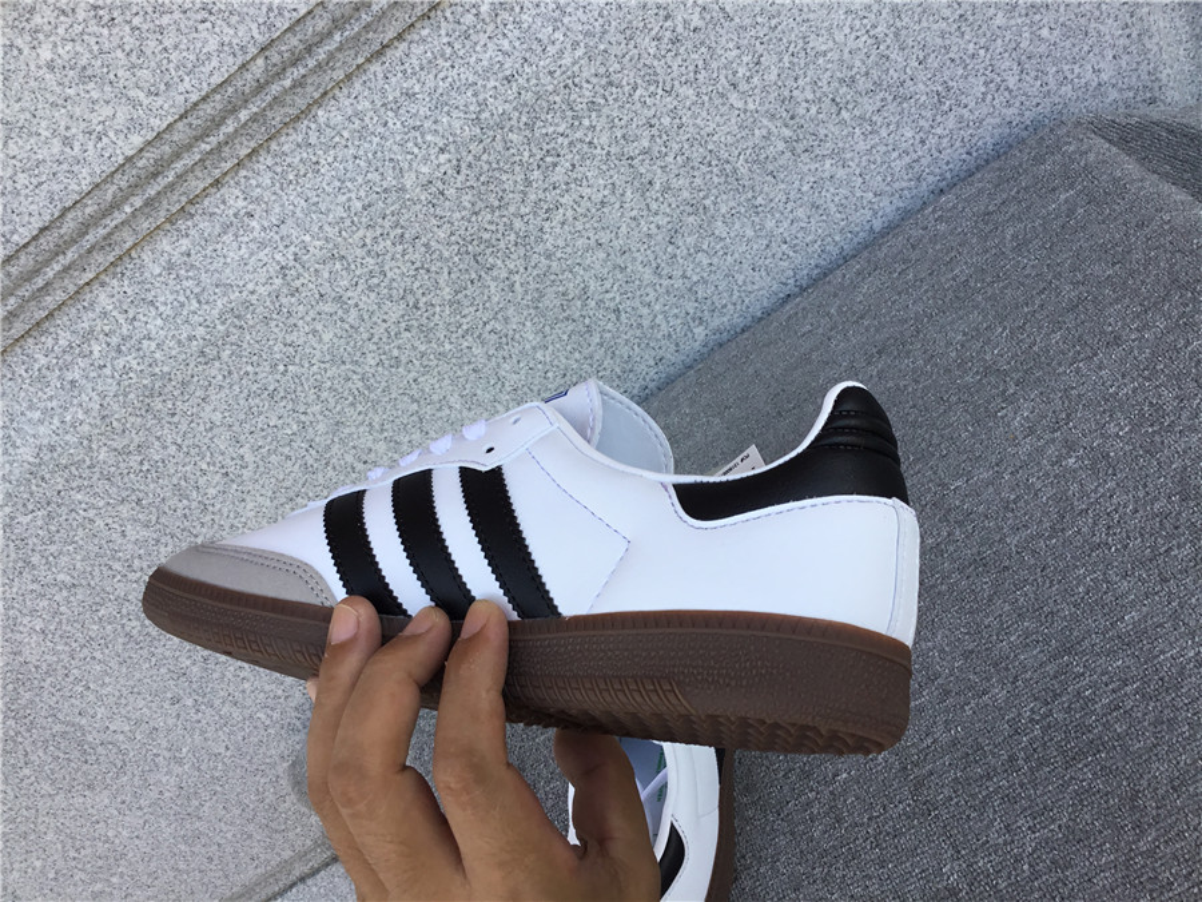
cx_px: 601
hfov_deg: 58.4
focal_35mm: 31
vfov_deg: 45.4
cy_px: 451
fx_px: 1076
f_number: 2.4
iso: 25
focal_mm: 3.3
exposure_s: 1/224
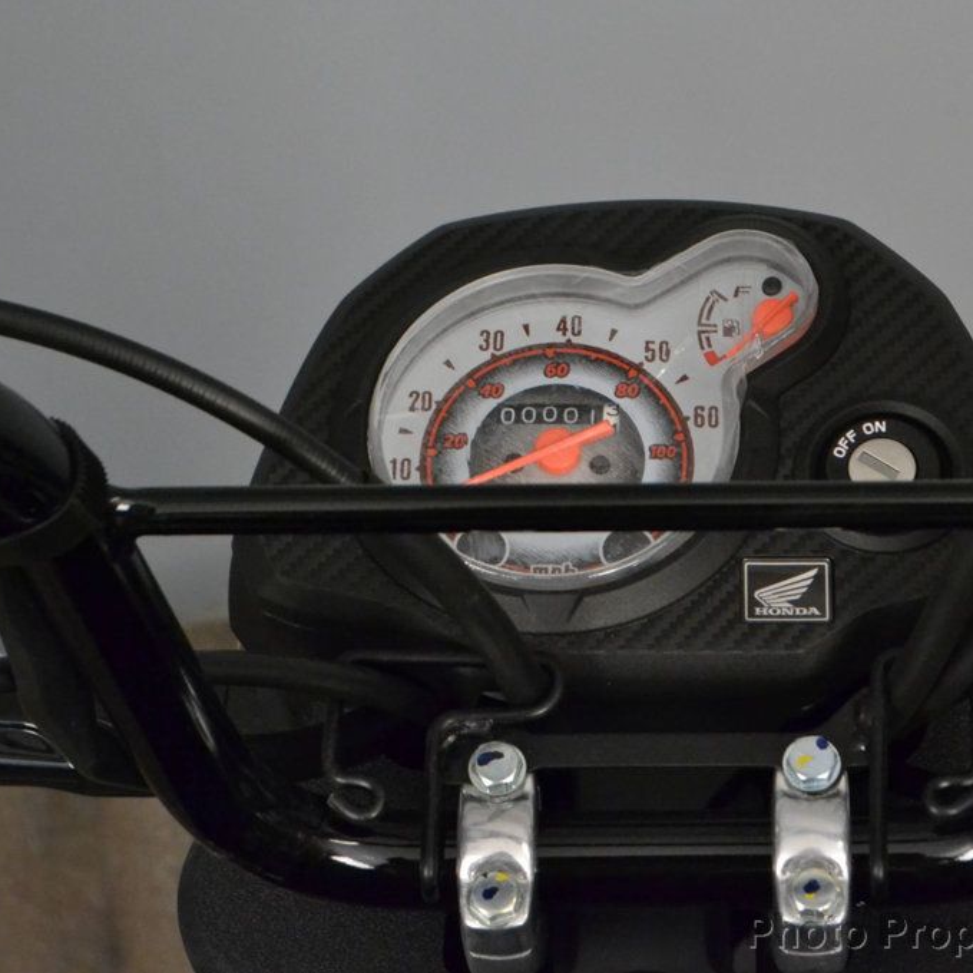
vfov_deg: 16.5
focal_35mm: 106
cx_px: 629
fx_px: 3359
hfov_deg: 16.5
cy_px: 486
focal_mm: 55
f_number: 11
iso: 3200
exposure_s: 1/60
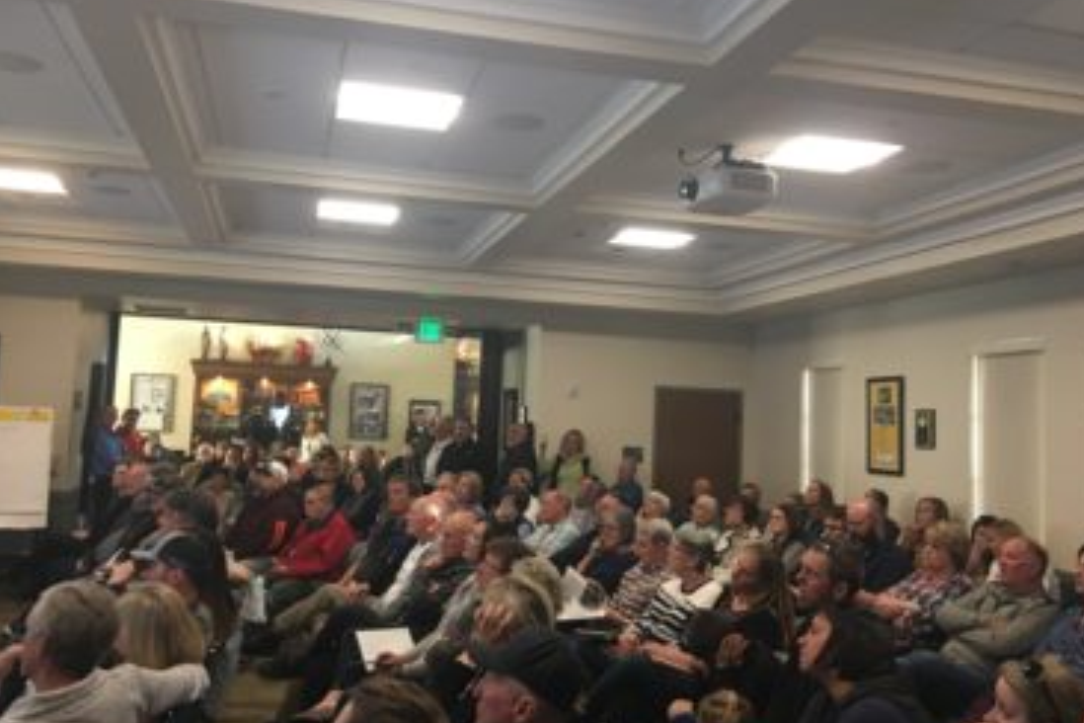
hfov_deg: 57.2
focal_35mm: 33
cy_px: 350
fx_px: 994
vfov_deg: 40.0
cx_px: 509
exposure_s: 1/10
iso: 80
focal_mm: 4.15
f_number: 2.2
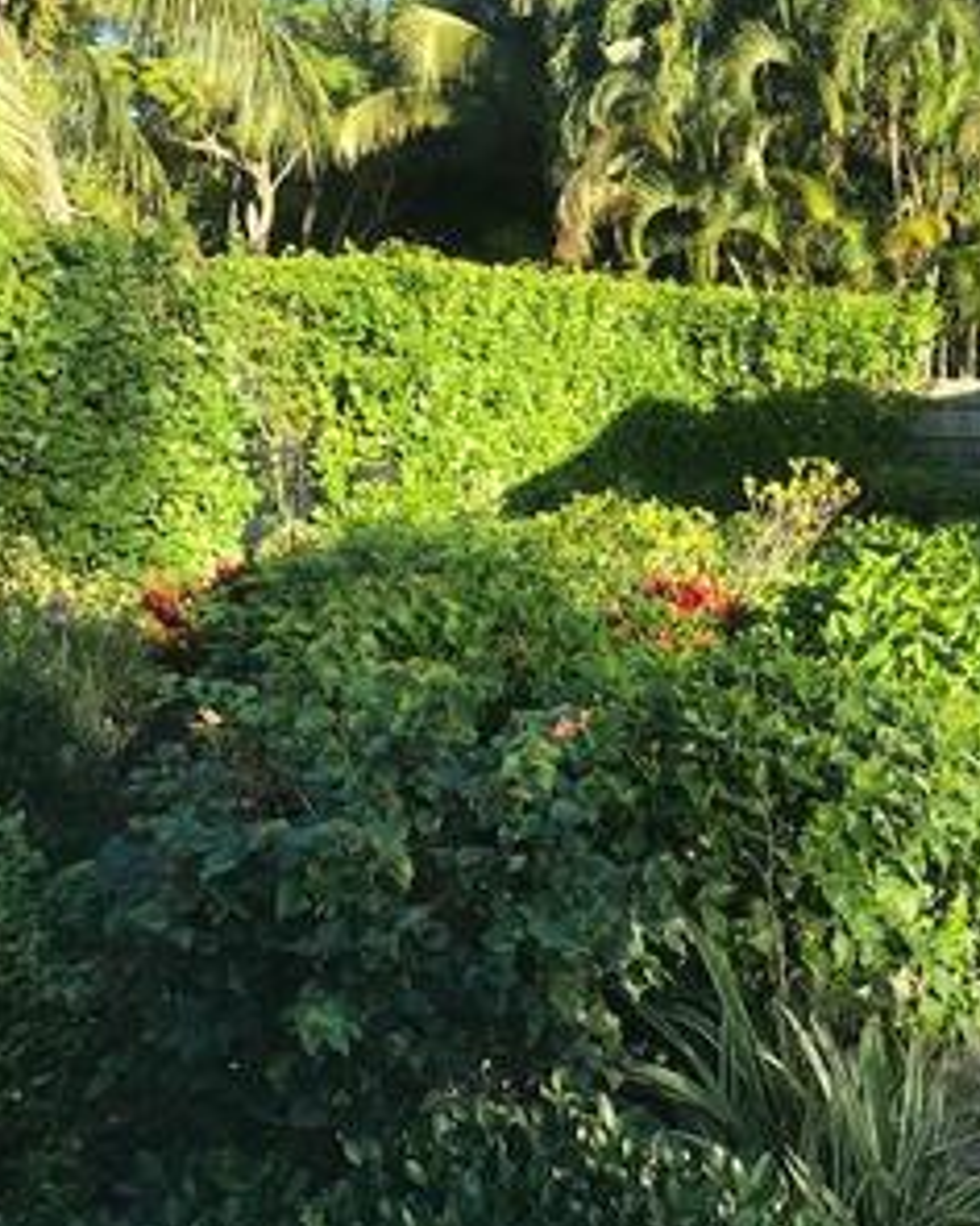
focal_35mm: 37
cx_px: 693
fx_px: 1341
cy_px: 615
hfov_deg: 39.4
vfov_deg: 49.1
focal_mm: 3.99
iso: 20
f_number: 1.8
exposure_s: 1/414
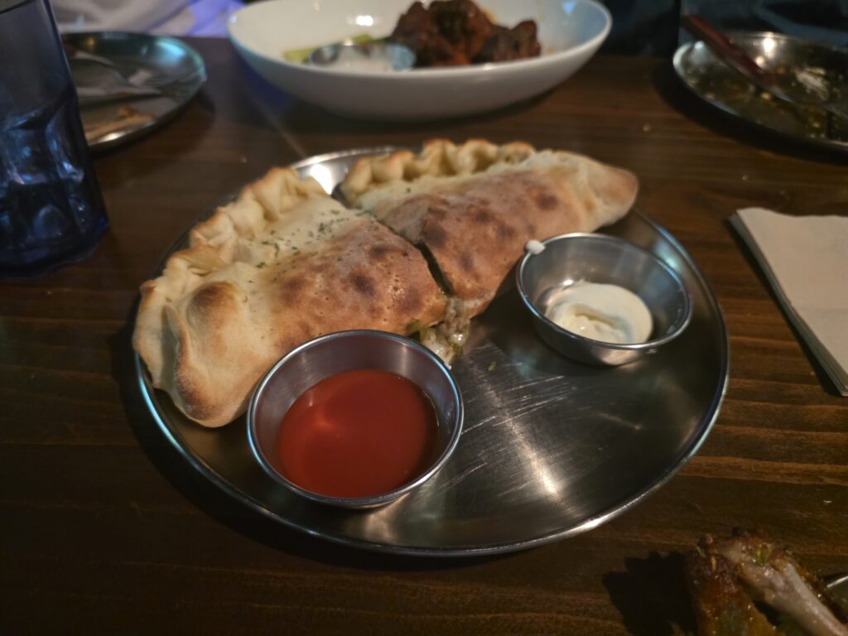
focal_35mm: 23
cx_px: 424
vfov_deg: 58.9
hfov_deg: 73.9
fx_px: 563
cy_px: 318
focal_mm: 6.3
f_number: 1.7
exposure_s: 1/60
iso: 2000
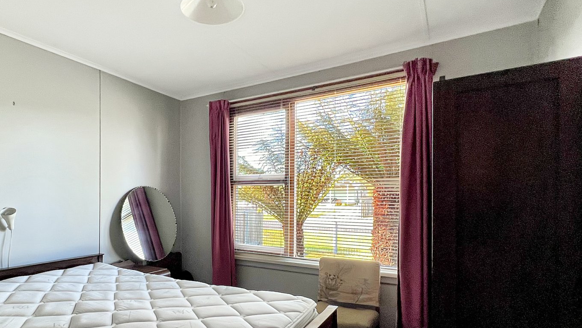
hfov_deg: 84.7
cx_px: 212
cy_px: 179
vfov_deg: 55.8
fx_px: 309
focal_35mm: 20
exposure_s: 1/99
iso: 125
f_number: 1.8
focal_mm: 1.57
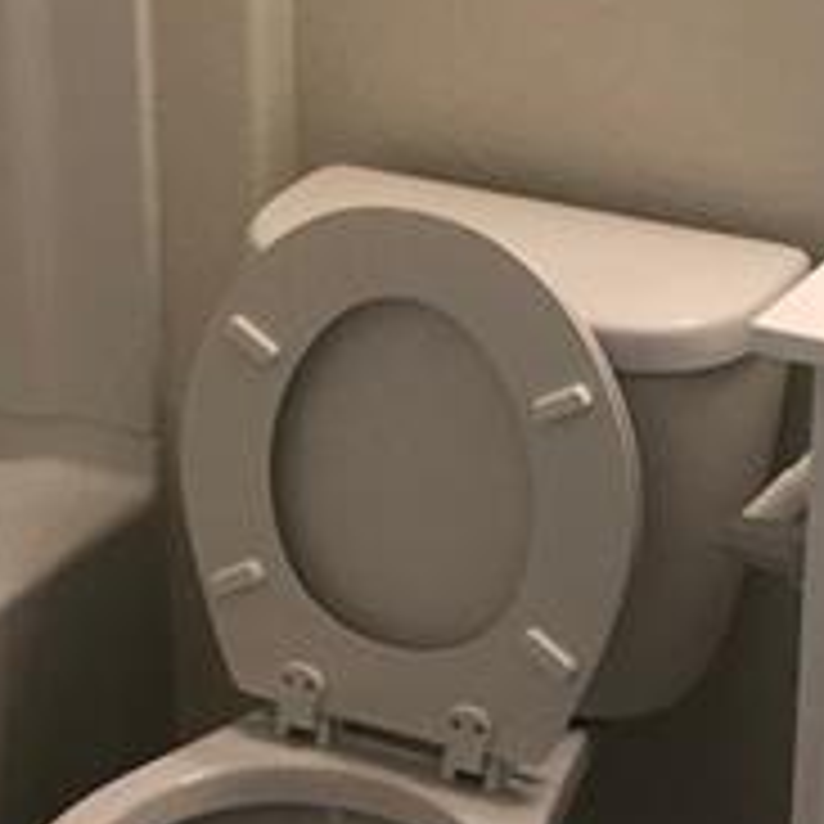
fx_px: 2801
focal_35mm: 104
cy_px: 239
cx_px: 599
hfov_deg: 16.7
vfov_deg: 16.7
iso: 40
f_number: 1.8
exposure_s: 1/20
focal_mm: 4
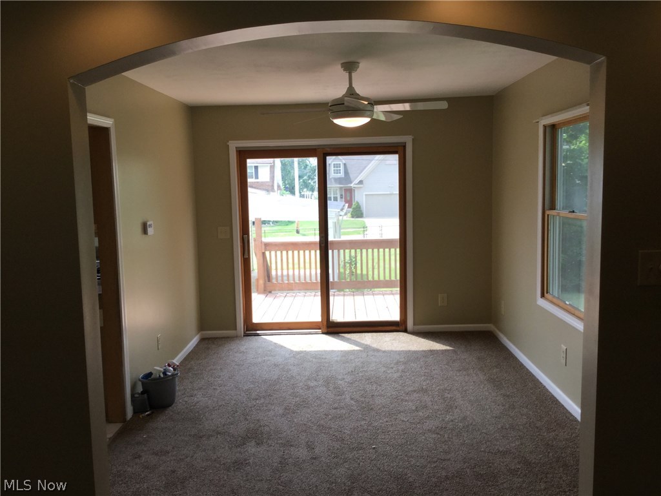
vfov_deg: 45.4
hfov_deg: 58.4
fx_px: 592
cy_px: 248
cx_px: 330
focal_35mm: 31
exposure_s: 1/123
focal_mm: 3.3
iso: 25
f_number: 2.4
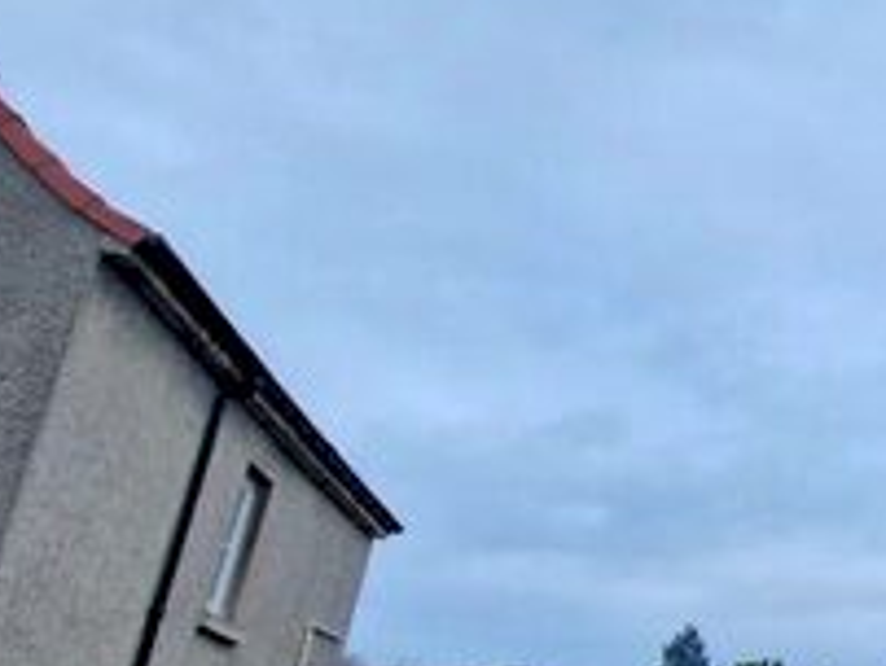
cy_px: 537
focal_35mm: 45
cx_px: 1395
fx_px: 1153
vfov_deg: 31.4
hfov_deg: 26.6
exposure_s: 1/247
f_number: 2.2
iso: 50
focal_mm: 2.2
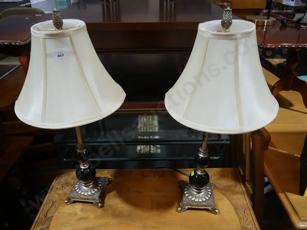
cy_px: 115
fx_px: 248
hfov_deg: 63.4
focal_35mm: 28
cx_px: 154
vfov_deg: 49.8
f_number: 3.5
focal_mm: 14
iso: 200
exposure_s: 1/60
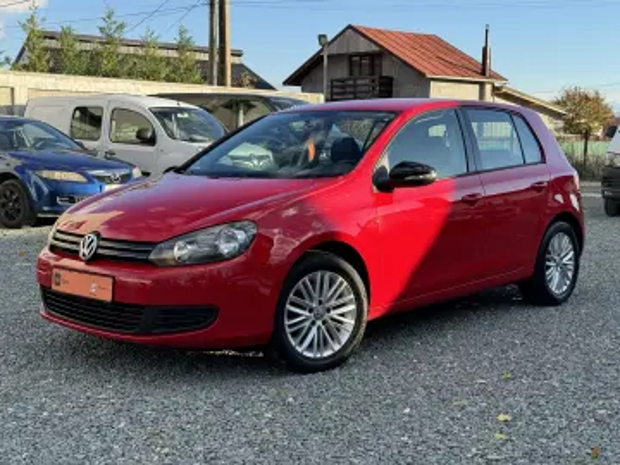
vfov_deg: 30.3
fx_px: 860
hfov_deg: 39.7
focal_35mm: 48
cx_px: 310
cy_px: 232
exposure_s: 1/854
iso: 64
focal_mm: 6.76
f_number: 1.78
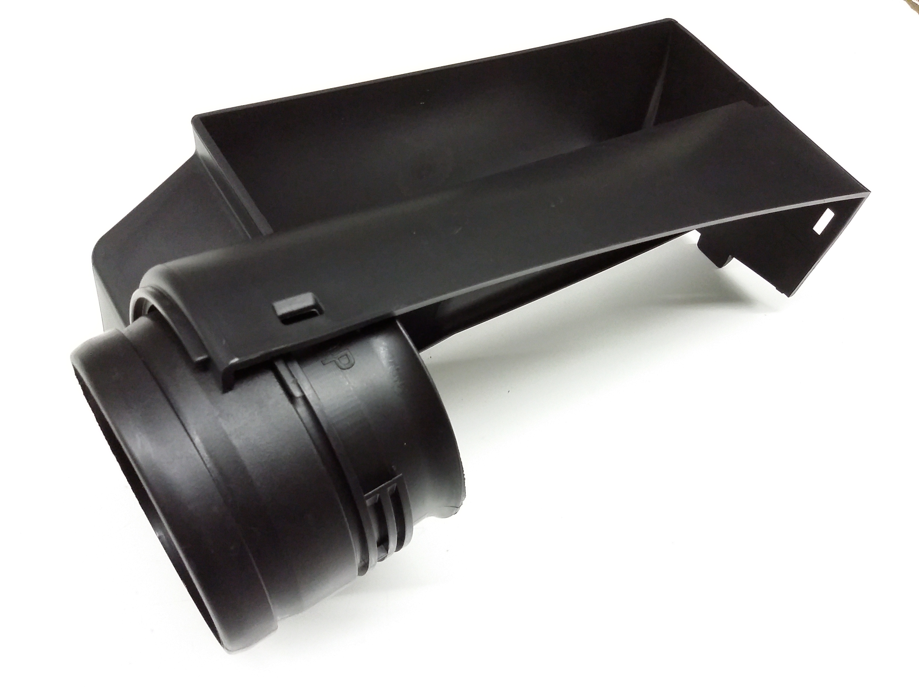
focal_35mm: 32
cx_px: 460
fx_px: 850
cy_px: 344
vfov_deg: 44.2
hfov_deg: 56.8
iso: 320
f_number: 2.4
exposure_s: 1/15
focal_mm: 3.4
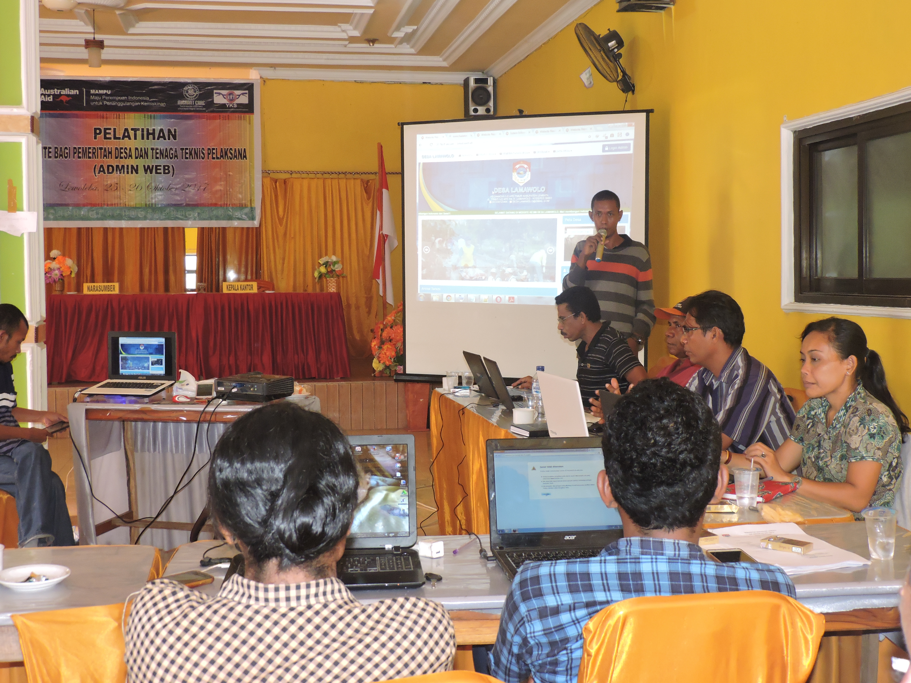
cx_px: 456
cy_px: 342
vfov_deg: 33.6
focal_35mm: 43
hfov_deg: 43.9
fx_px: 1132
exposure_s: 1/60
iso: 560
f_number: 3.4
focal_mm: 7.7
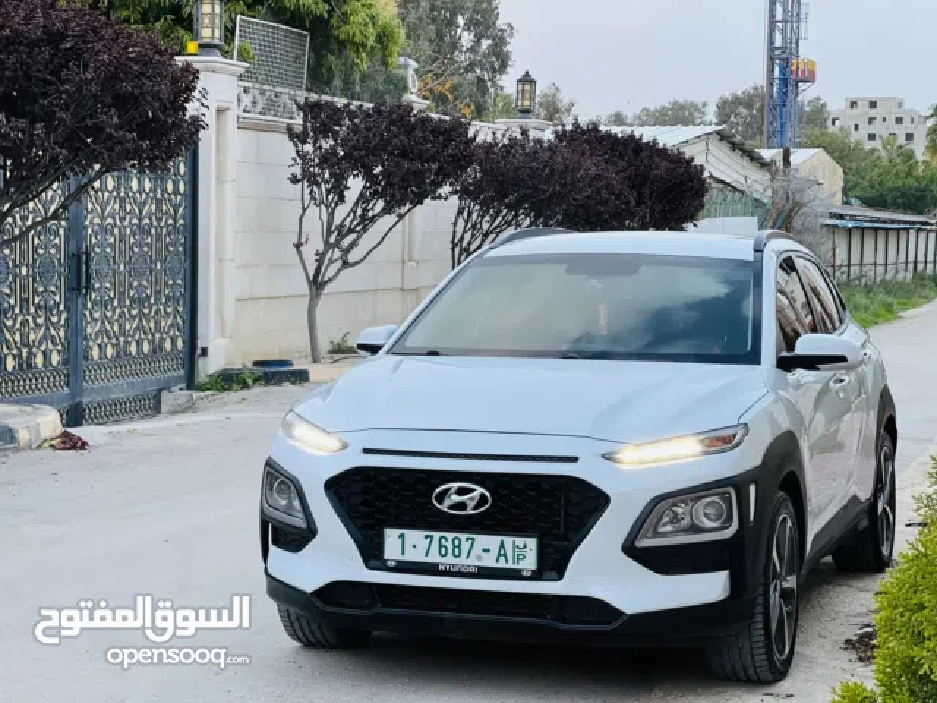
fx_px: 2084
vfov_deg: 19.1
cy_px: 352
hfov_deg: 25.3
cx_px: 468
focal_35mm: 77
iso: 200
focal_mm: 9
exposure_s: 1/121
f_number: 2.8
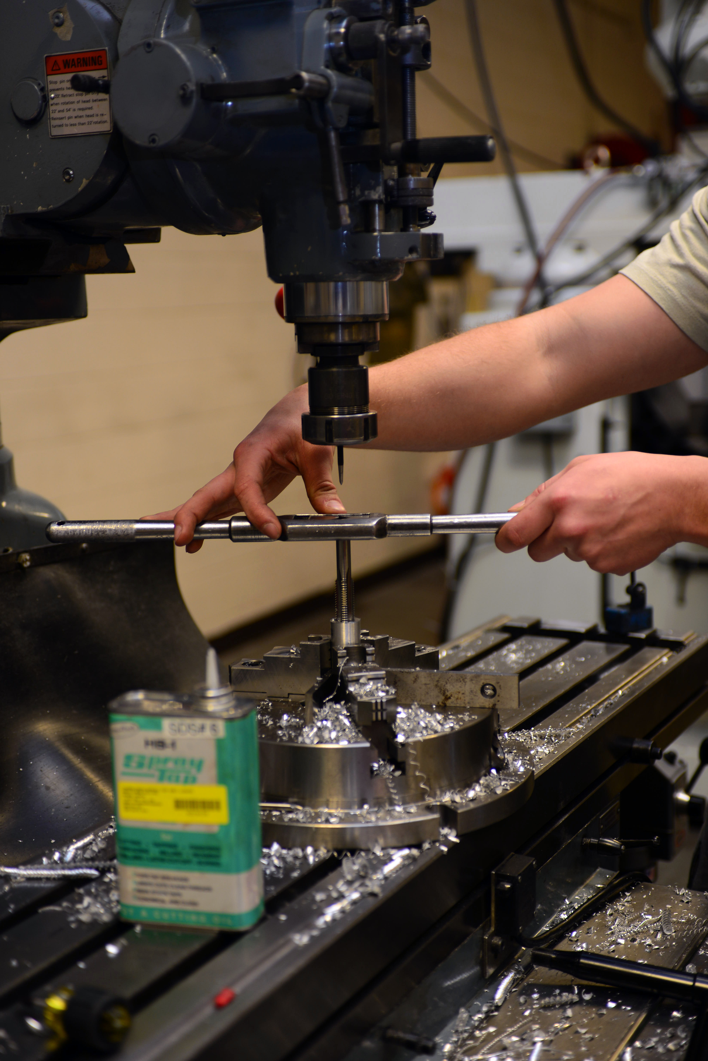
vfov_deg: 39.6
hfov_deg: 27.0
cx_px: 354
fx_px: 1474
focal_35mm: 50
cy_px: 530
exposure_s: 1/80
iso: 250
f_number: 3.5
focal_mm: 50
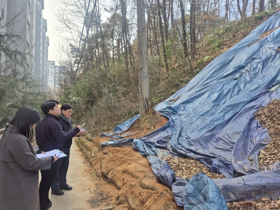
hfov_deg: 73.9
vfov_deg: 58.9
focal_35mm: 23
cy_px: 105
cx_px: 140
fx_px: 186
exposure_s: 1/662
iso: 25
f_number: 1.8
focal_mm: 5.4
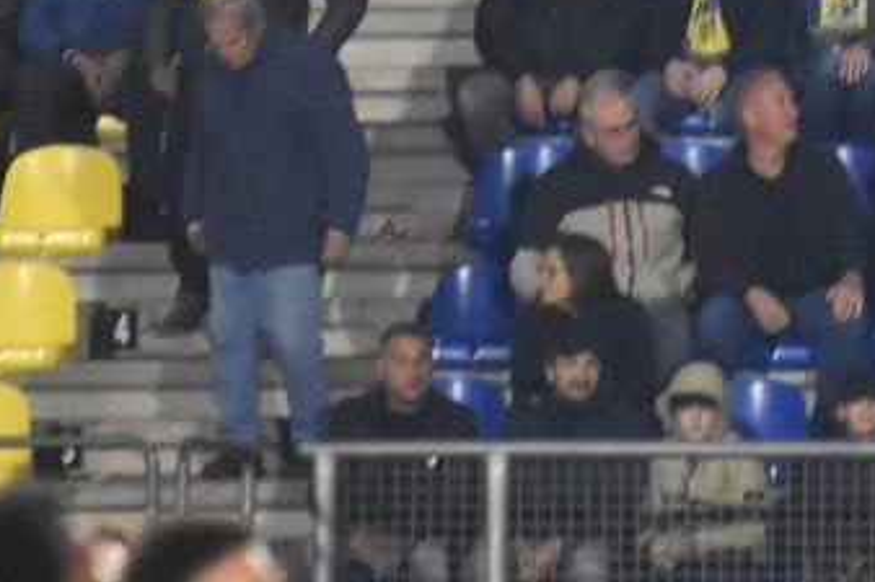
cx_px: 1551
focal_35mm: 1534
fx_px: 37265
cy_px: -903
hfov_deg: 1.3
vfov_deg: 0.9
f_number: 2.8
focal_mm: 180
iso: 2500
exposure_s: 1/500
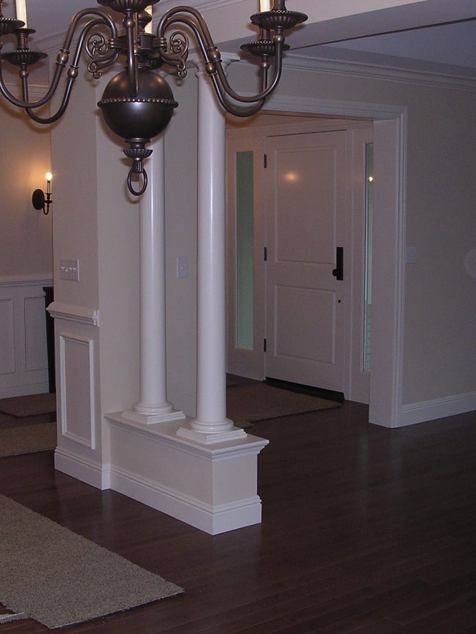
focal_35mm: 51
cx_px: 150
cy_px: 318
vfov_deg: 37.5
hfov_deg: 28.3
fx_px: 935
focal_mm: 5.8
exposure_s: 1/60.1
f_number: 2.8
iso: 172
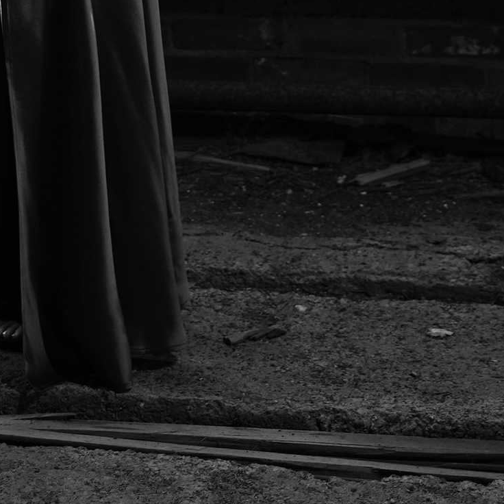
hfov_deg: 12.9
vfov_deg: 11.6
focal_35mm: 133
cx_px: -42
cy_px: -540
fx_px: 2191
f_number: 2.8
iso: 100
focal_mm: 30
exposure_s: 1/100
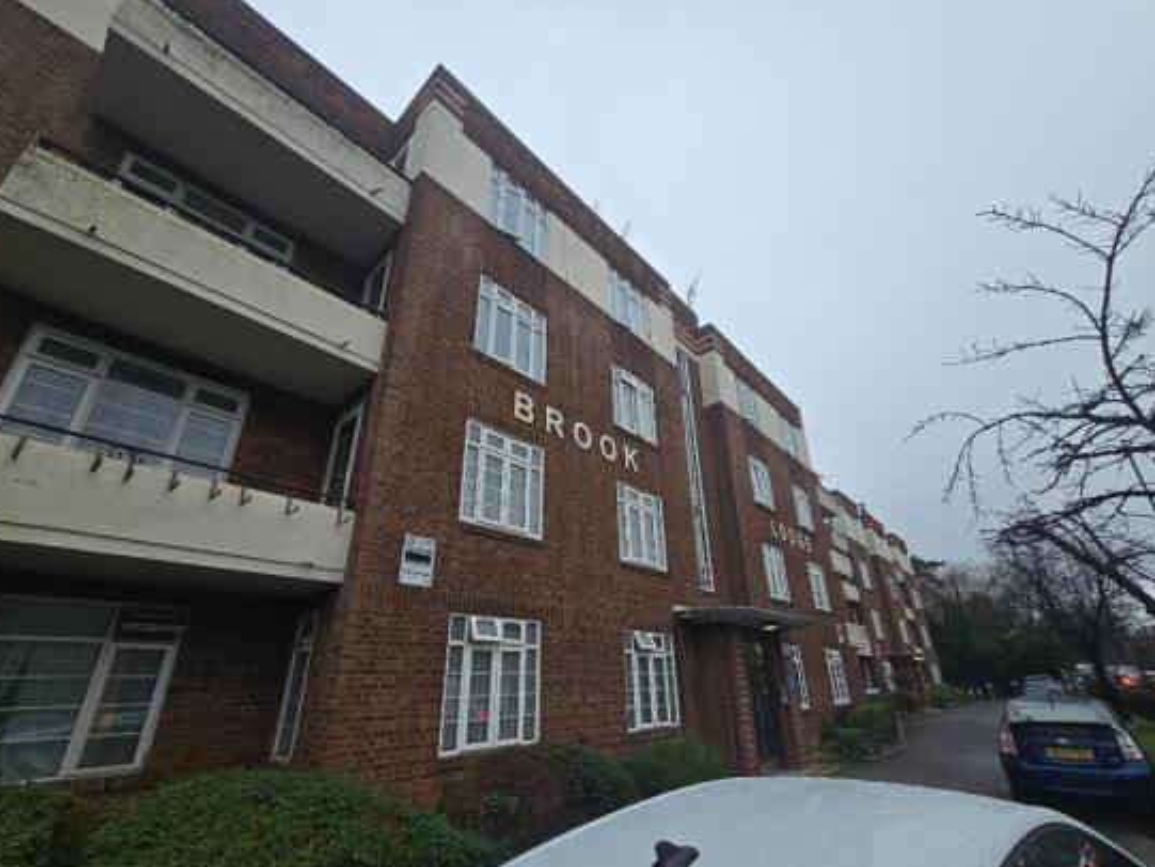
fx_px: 467
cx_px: 590
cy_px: 460
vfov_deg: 85.6
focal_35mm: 14
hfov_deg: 102.0
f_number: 2.2
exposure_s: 1/100
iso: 64
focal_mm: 2.2
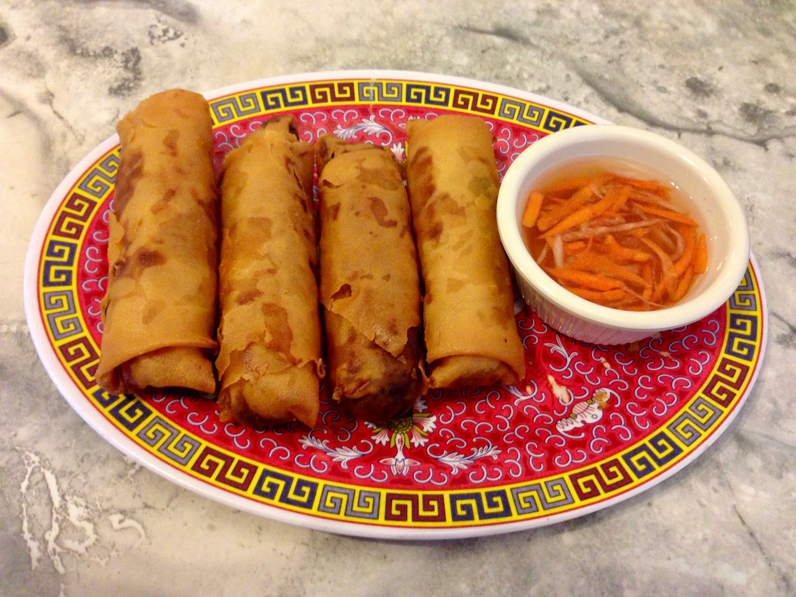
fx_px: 759
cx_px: 398
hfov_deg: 55.4
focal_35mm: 33
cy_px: 298
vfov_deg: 42.9
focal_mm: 4.13
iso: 320
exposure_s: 1/20
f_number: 2.4
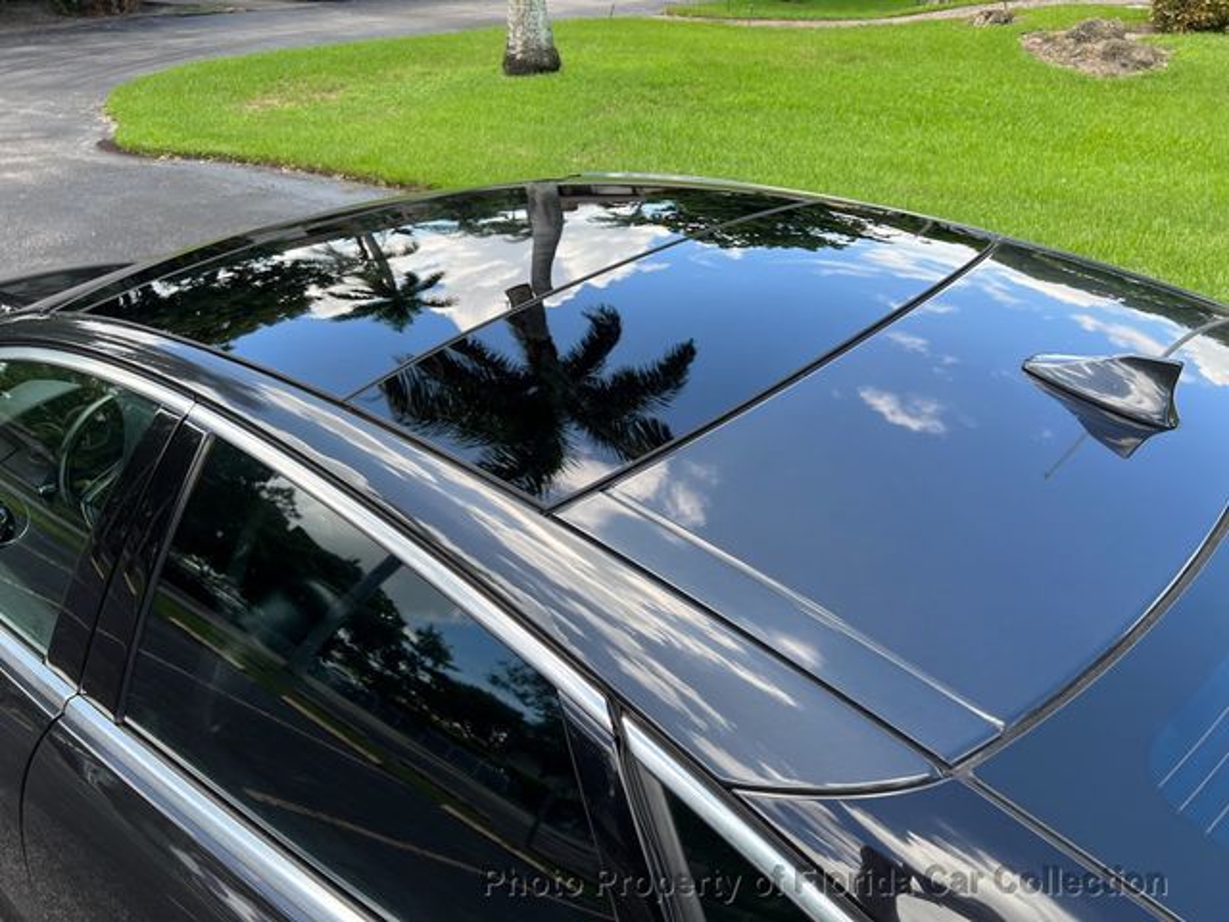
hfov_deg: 67.3
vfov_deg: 53.1
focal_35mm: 26
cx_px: 614
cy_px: 461
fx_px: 923
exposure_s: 1/833
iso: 50
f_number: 1.5
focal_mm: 5.7
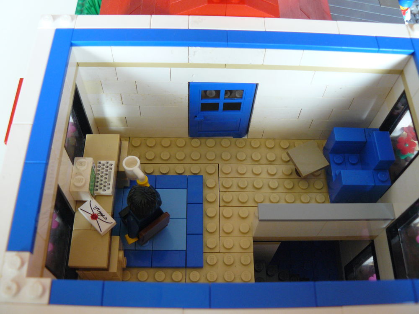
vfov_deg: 39.7
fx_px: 436
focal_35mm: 36
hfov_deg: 51.4
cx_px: 210
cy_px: 157
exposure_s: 1/20
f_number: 2.8
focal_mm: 6
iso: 200
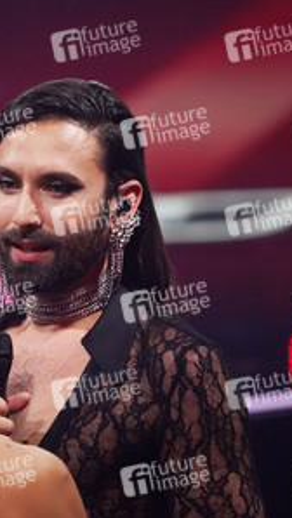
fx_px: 13068
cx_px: -55
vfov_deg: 2.3
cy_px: 259
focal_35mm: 951
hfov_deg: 1.3
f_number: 6.3
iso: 4000
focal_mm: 600
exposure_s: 1/160
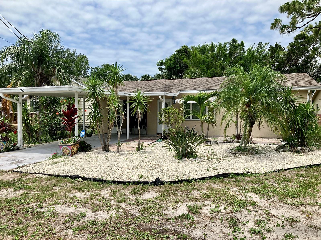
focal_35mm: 28
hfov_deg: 63.4
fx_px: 260
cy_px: 120
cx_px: 160
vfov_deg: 49.7
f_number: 1.8
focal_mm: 3.99
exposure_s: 1/2703
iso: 32
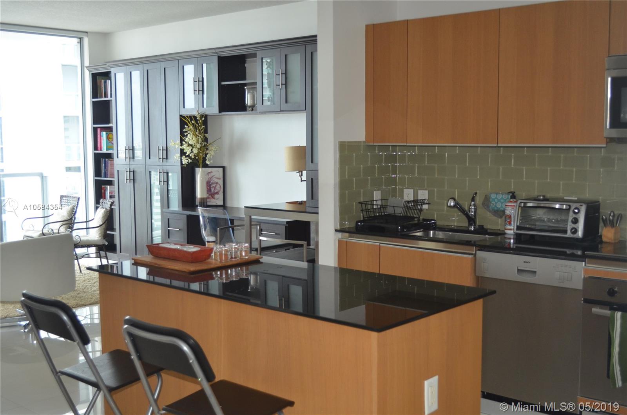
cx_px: 314
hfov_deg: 46.5
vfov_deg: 31.7
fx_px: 730
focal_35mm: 42
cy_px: 208
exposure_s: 1/60
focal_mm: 28
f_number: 4.5
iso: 640
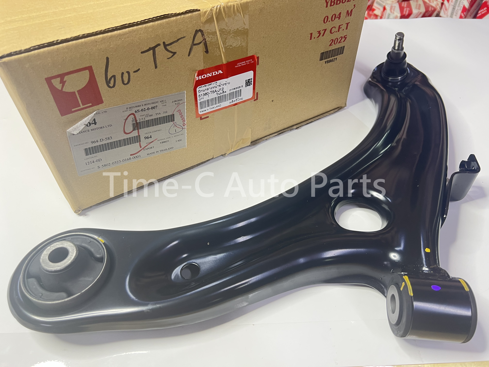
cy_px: 184
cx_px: 244
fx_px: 367
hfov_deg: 67.3
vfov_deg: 53.1
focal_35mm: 26
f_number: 1.5
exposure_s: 1/50
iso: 100
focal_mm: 5.7
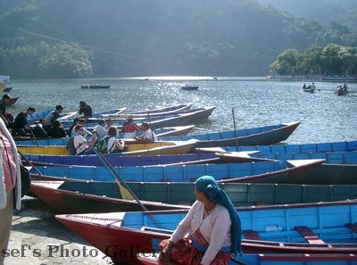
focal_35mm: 37
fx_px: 380
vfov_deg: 38.4
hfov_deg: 50.3
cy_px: 132
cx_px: 178
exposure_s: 1/400
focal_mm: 7.6
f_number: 5
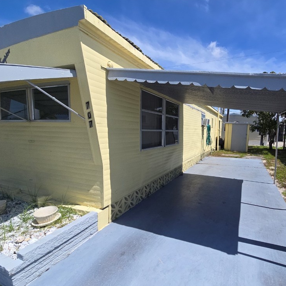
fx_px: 150
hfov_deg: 84.7
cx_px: 188
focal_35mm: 16
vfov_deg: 87.4
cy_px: 144
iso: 50
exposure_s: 1/3100
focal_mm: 2.2
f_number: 2.2
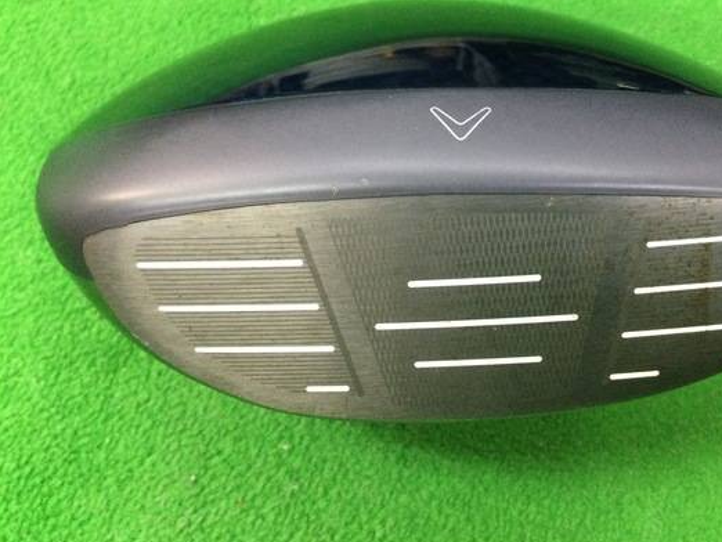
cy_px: 220
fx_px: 793
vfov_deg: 37.6
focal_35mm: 38
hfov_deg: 48.6
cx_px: 440
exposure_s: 1/20
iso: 200
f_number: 2.4
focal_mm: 3.3
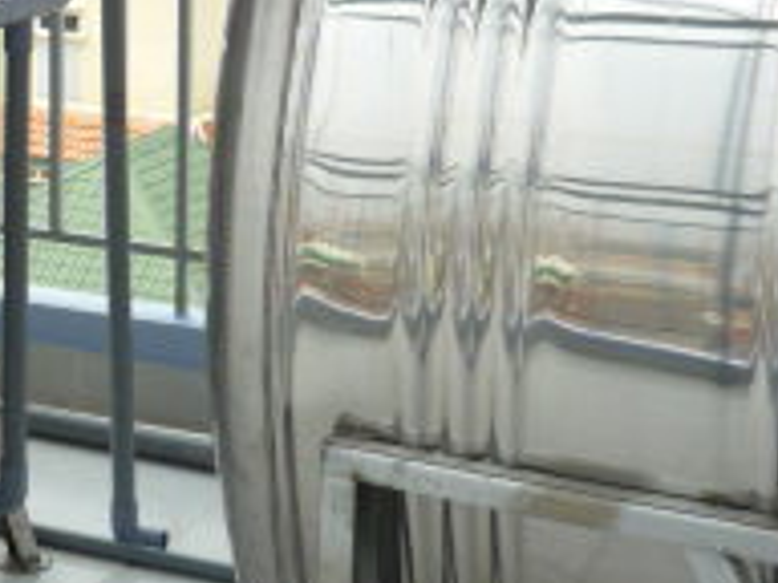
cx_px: -288
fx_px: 2472
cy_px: 126
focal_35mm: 110
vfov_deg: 13.4
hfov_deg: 16.7
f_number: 2.8
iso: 100
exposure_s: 1/800
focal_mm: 5.5
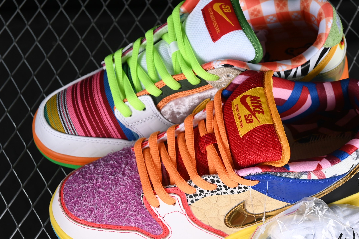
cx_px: 210
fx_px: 957
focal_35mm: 96
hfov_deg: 21.2
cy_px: 122
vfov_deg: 14.3
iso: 160
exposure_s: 1/80
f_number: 7.1
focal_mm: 50
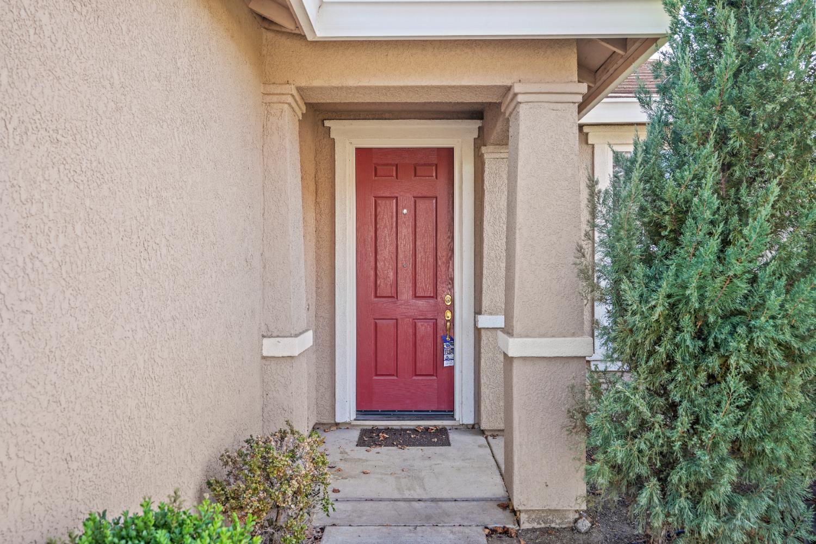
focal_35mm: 26
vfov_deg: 49.6
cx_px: 408
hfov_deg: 69.4
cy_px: 272
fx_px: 589
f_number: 5.6
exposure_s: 1/8
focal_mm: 26
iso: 100
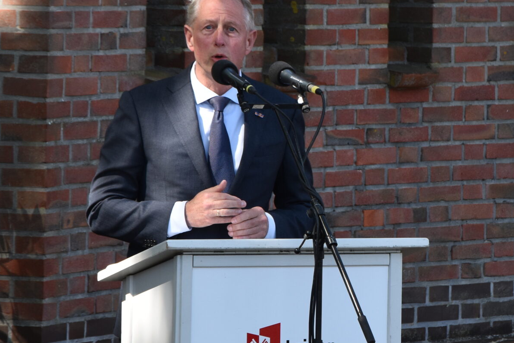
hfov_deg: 6.1
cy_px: 82
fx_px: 4813
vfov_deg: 4.1
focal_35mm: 337
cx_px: 386
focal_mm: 105
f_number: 8
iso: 320
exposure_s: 1/250
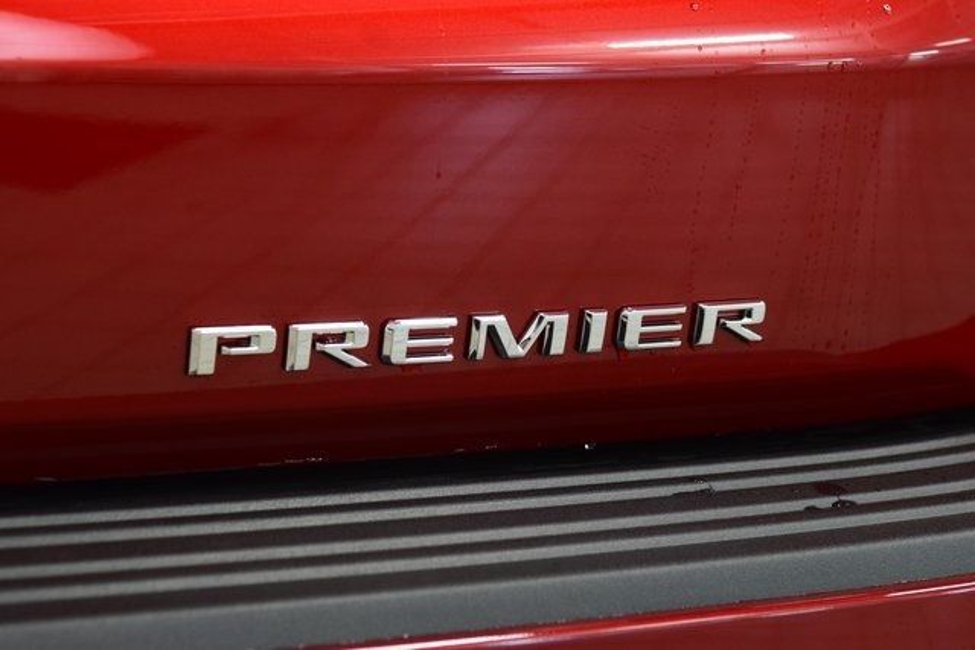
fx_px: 2844
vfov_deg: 13.0
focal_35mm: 105
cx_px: 488
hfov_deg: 19.5
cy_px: 325
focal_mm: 70
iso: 1600
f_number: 6.3
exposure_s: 1/30
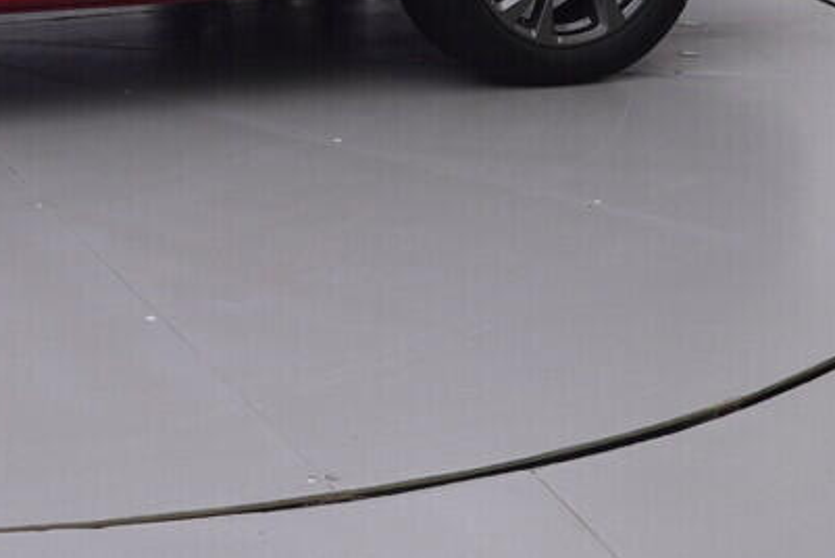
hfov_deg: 23.3
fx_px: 1875
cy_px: -214
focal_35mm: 81
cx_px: -125
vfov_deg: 15.9
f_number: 5
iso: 200
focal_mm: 15
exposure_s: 1/80
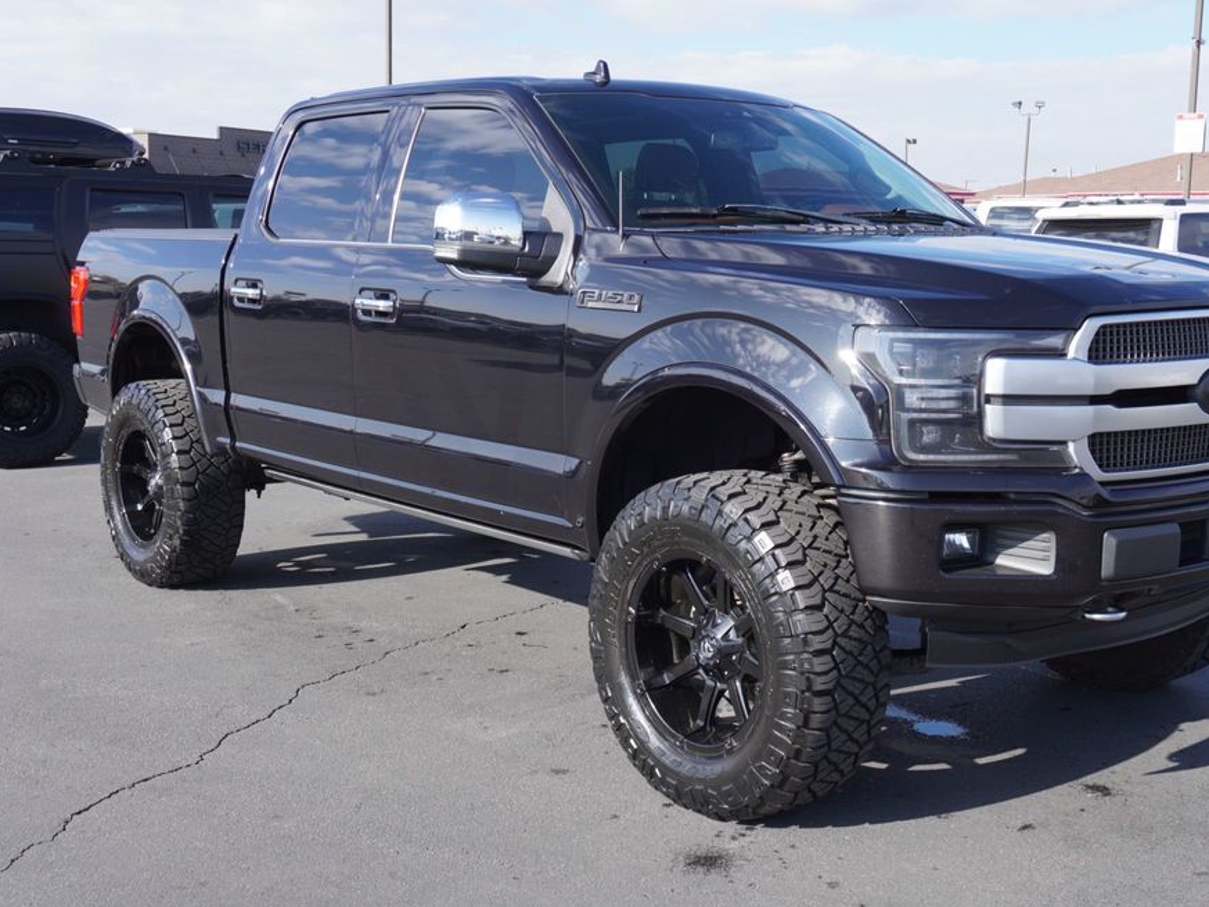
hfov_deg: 42.9
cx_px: 673
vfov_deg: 32.9
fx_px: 1537
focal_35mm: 44
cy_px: 467
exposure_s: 1/160
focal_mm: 26
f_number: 7.1
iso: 100
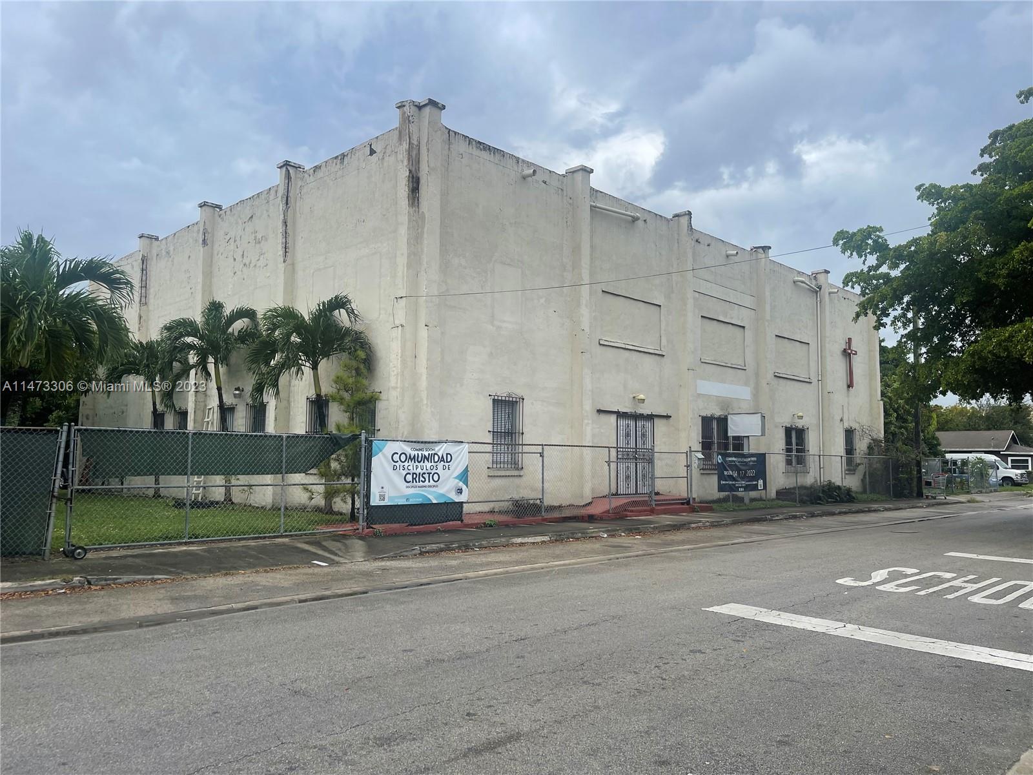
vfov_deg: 54.9
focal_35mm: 25
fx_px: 746
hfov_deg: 69.4
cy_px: 388
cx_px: 516
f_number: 1.6
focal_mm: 5.1
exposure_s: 1/2203
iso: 32
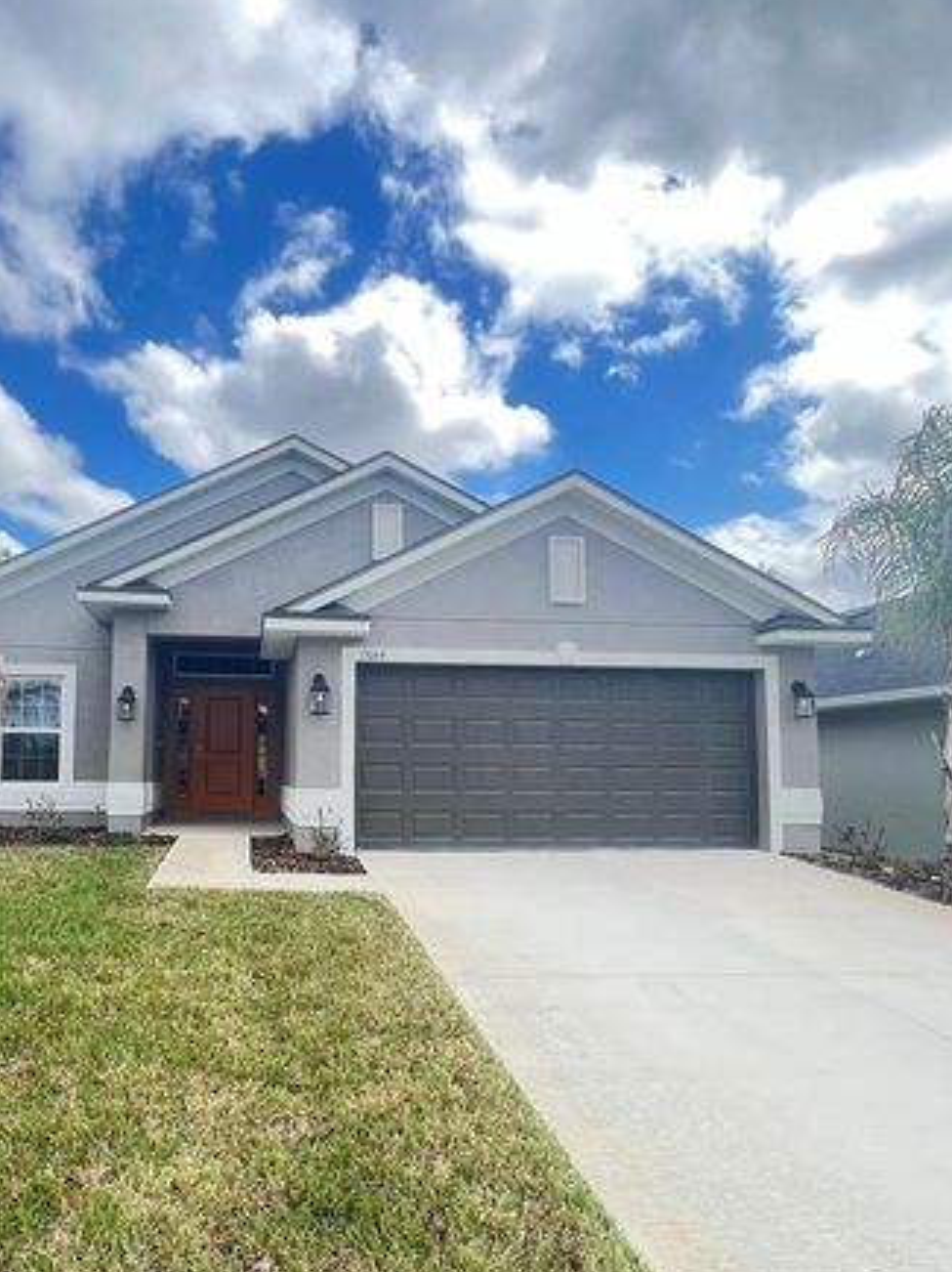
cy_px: 720
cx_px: 331
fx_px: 734
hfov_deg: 64.5
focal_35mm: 20
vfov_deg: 81.4
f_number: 1.8
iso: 32
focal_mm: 1.57
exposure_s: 1/428
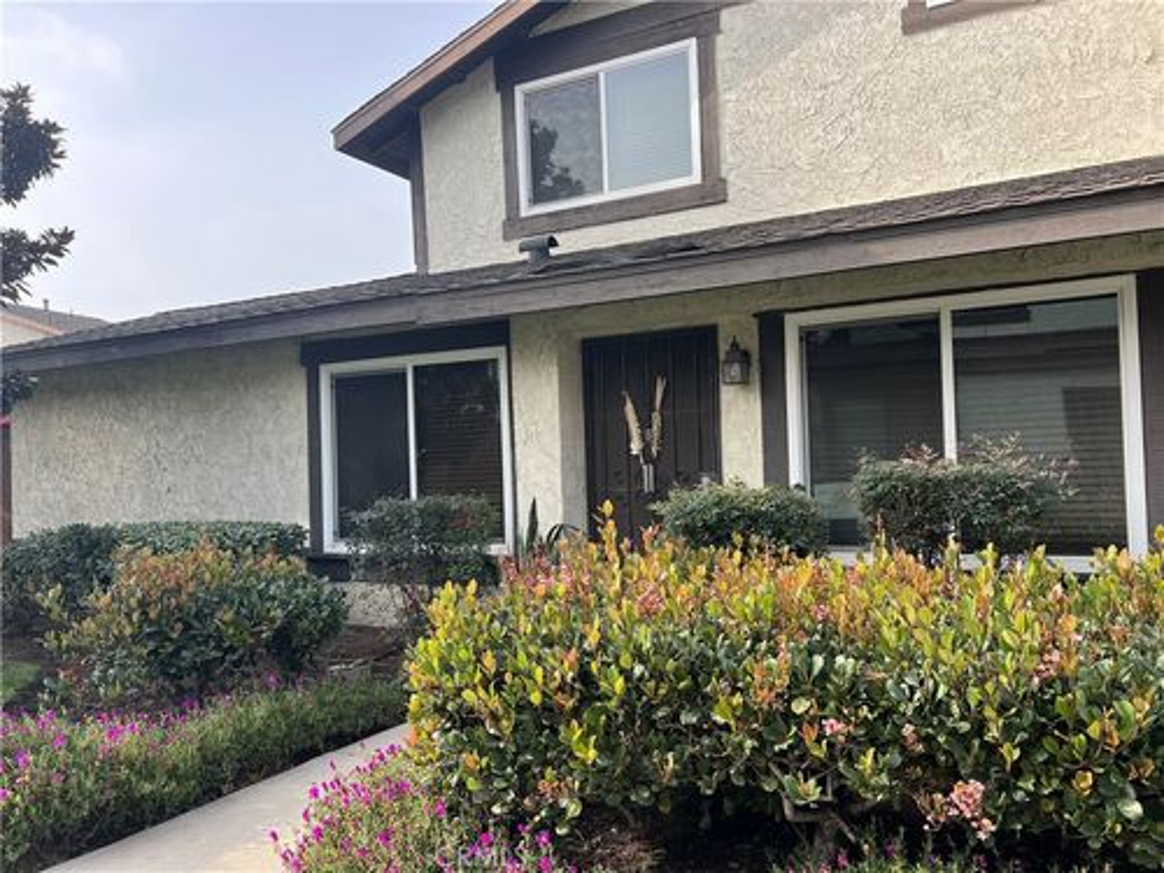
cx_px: 582
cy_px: 436
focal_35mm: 26
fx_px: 874
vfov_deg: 53.1
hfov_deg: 67.3
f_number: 1.5
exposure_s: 1/1209
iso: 50
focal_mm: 5.7
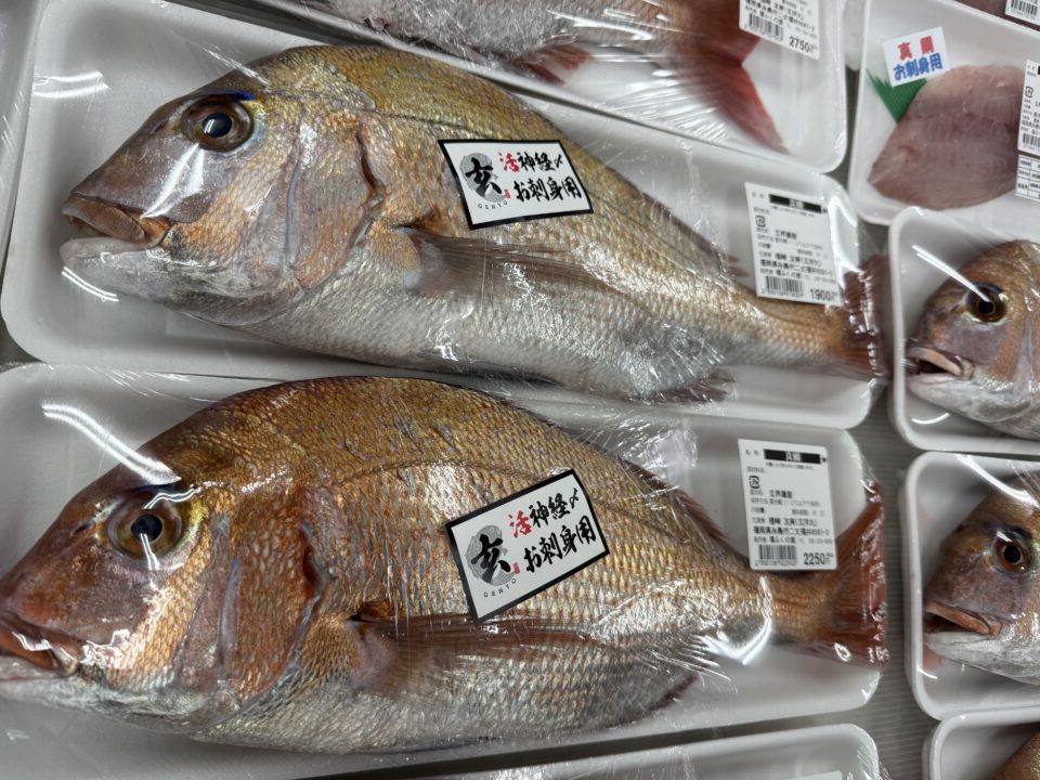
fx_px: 721
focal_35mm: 24
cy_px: 390
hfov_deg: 71.6
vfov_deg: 56.8
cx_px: 520
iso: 100
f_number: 1.78
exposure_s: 1/120
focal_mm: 6.76
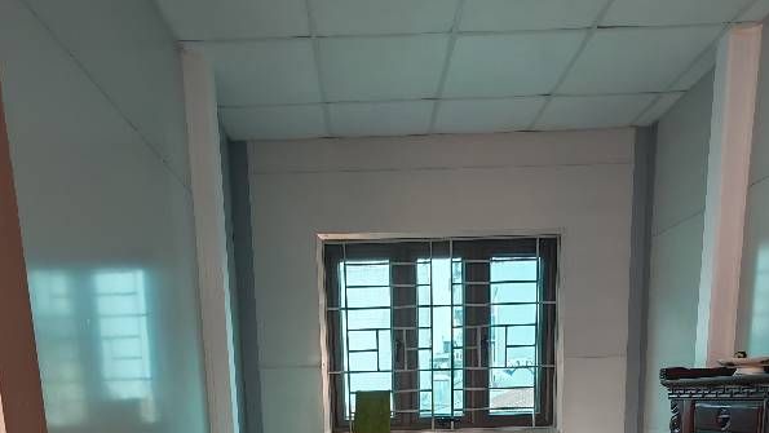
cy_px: 516
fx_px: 612
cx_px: 370
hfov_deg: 64.3
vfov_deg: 32.4
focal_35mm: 30
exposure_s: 1/50
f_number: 2.2
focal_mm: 1.96
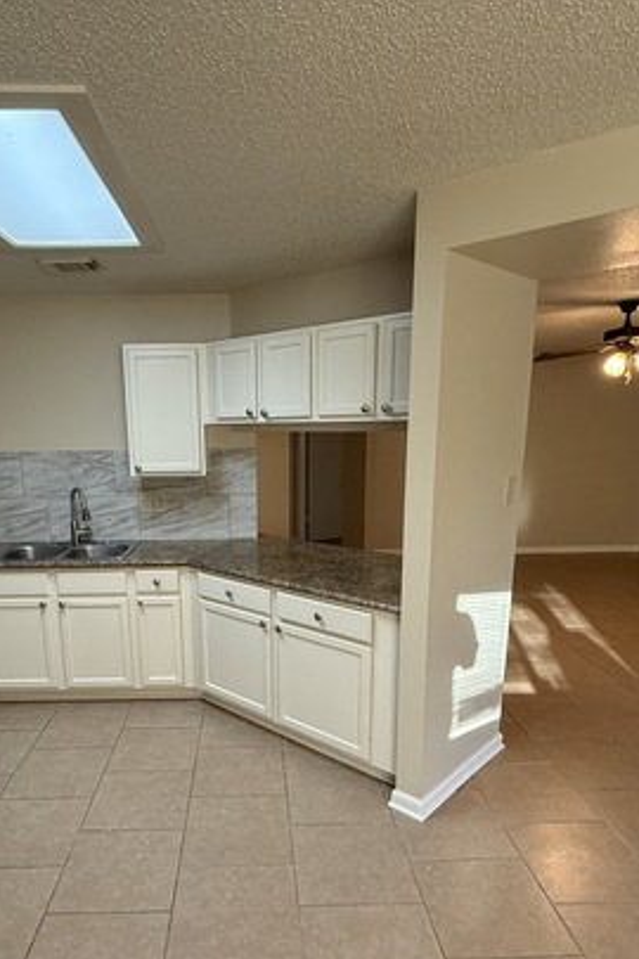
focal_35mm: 23
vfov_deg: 75.5
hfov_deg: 54.8
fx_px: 612
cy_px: 564
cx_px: 263
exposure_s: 1/120
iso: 320
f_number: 2.2
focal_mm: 2.22
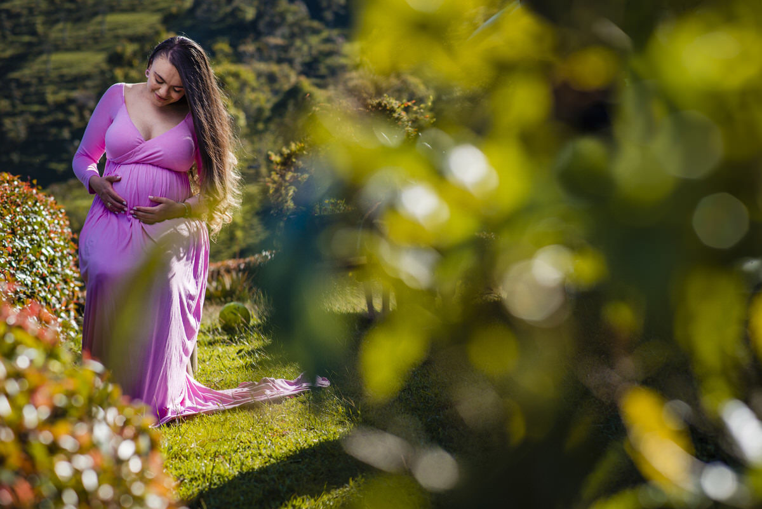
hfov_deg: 23.9
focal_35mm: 85
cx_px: 381
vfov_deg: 16.1
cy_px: 254
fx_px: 1800
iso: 100
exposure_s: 1/1250
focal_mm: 85
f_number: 4
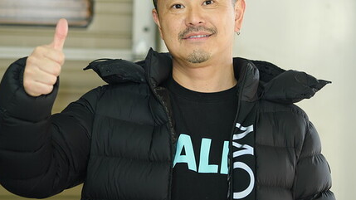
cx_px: 164
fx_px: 934
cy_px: 70
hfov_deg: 21.6
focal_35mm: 99
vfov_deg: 12.2
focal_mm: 50
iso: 640
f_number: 2
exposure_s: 1/150
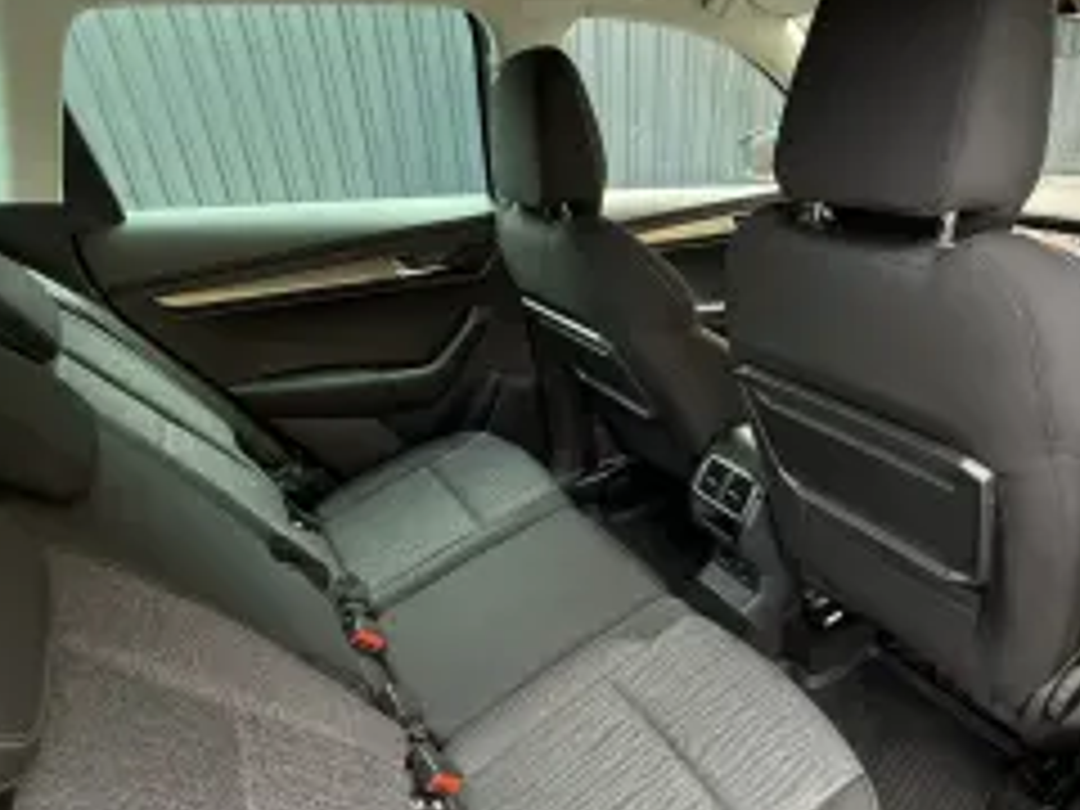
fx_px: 655
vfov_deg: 62.0
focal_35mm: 21
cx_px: 666
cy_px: 536
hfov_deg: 77.8
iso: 160
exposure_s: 1/99
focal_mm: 2.22
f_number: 2.2
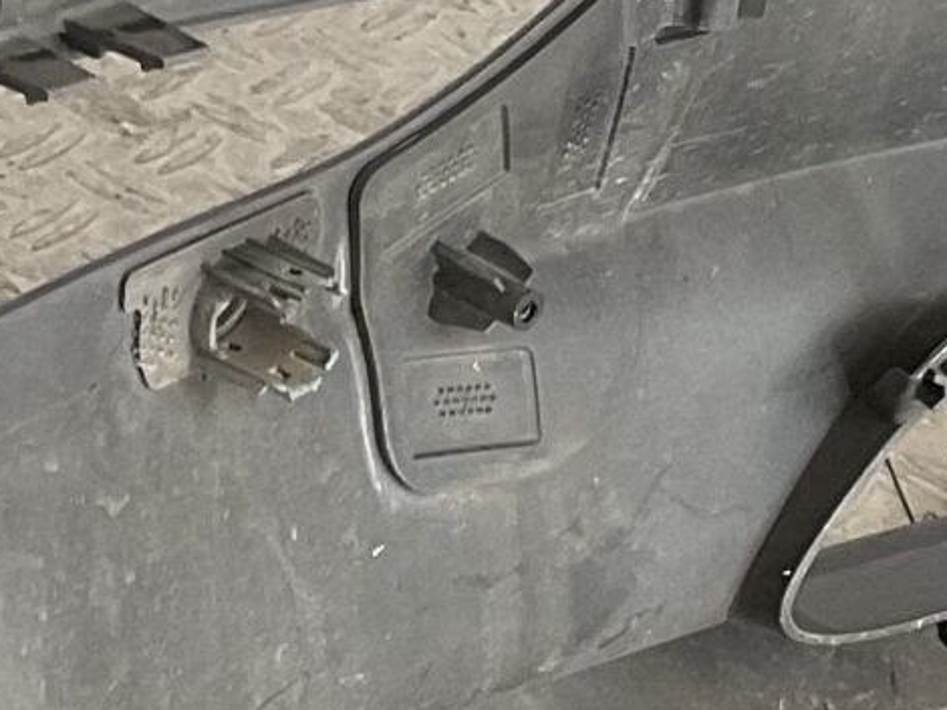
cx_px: 683
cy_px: 365
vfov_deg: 9.4
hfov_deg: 12.5
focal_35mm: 158
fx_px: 4320
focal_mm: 3
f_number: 1.8
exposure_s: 1/50
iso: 64
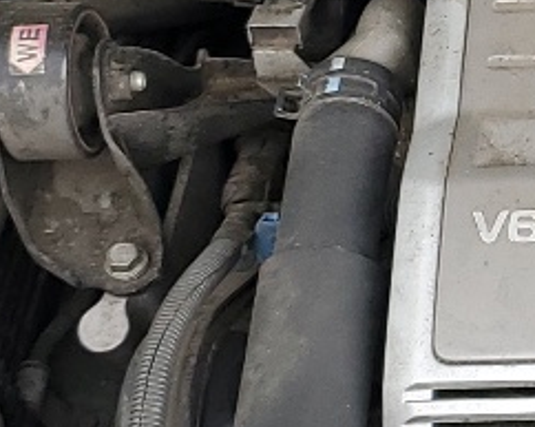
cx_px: 1006
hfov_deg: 10.7
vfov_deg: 9.2
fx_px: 2657
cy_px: 232
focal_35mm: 168
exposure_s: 1/189
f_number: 1.5
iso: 50
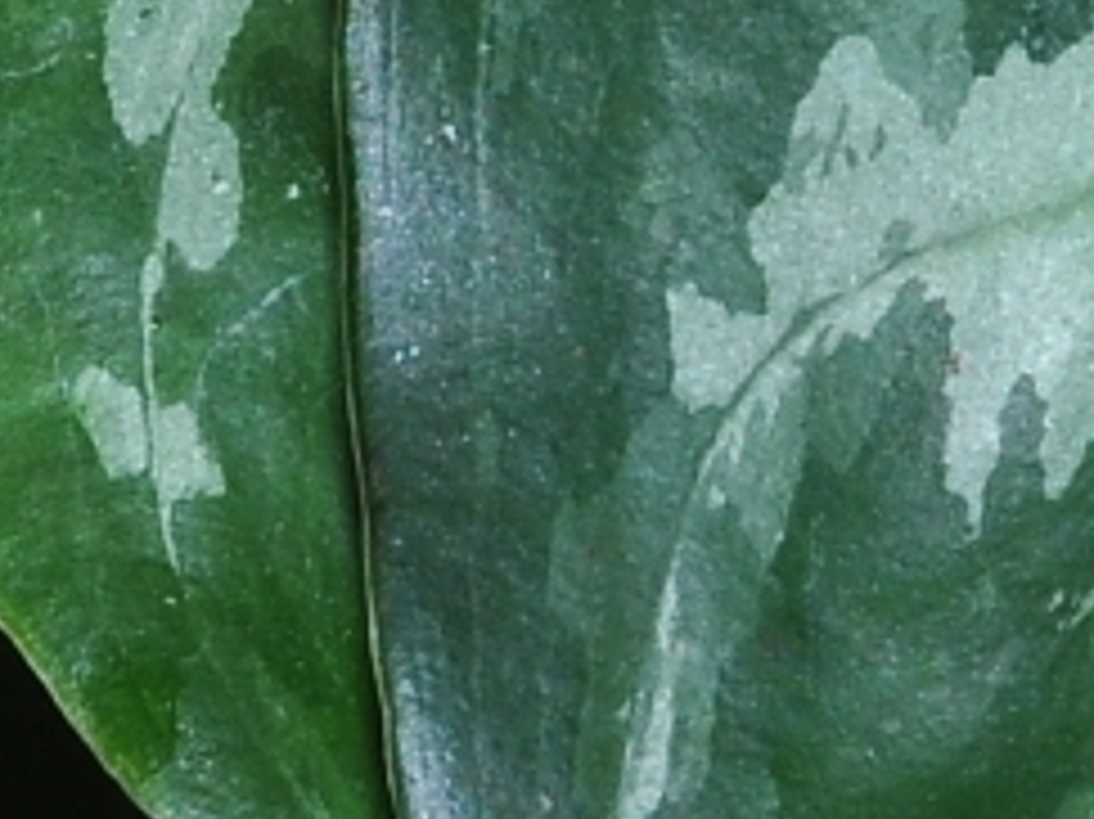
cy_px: -1006
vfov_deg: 2.1
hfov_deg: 2.8
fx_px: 21985
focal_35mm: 696
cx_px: -1263
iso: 200
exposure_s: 1/60
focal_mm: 60
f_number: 20
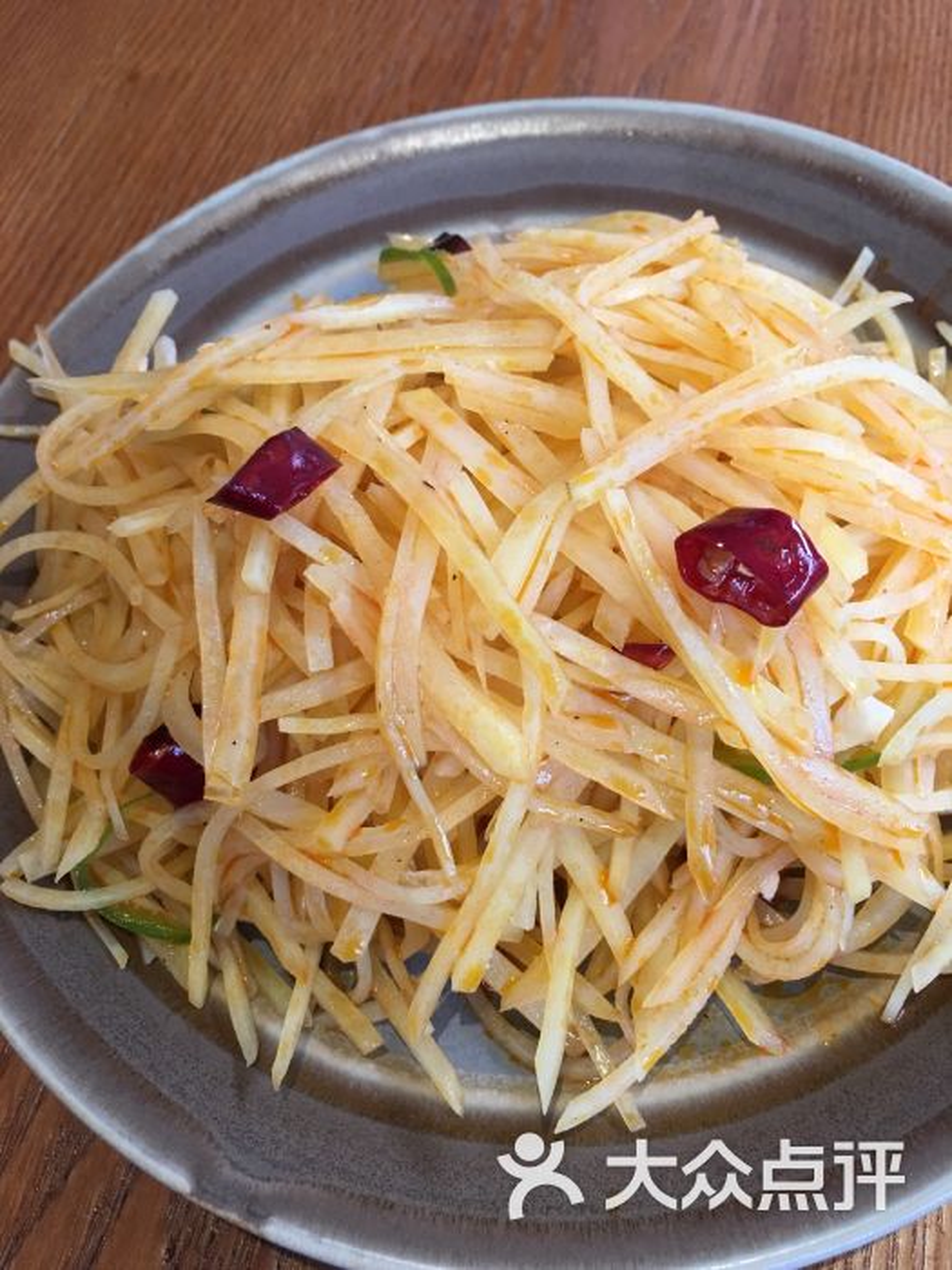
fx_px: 1063
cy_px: 635
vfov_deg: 61.7
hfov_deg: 48.2
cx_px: 476
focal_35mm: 29
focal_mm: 4.15
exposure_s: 1/33
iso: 50
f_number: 2.2
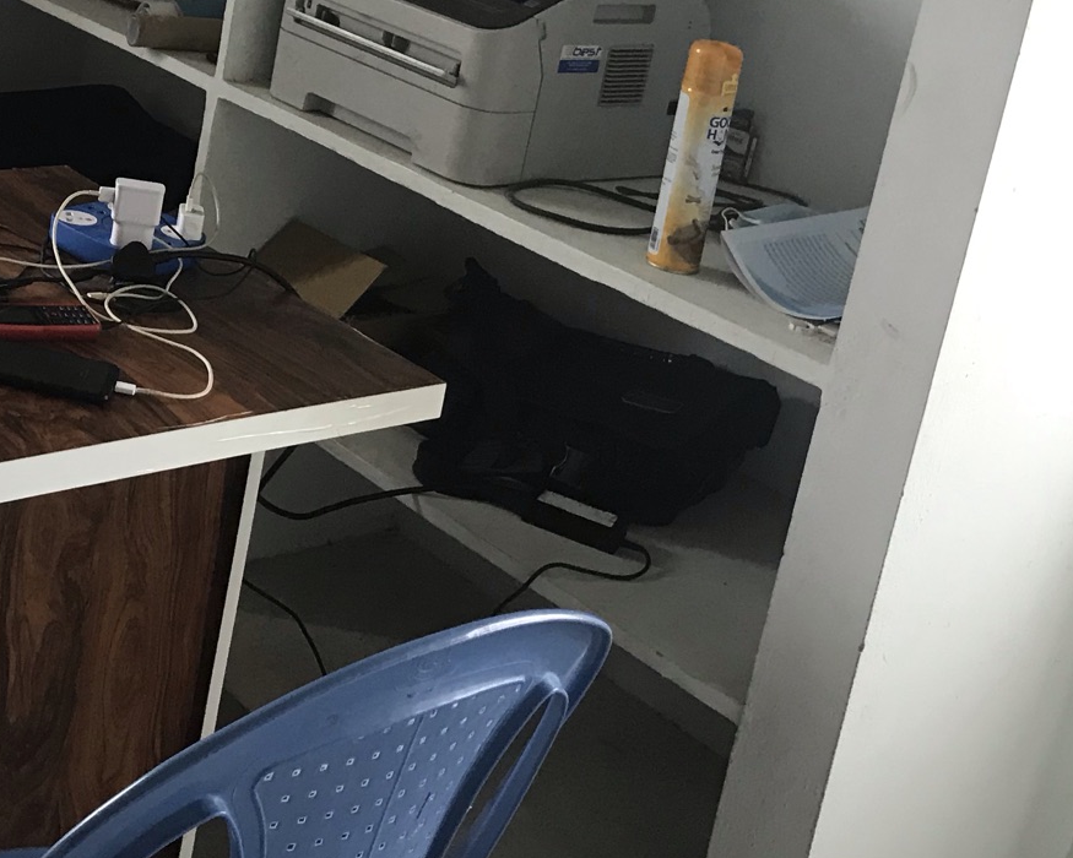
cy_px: 20
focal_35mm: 64
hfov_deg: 28.2
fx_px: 2032
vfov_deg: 23.0
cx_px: 70
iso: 40
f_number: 1.8
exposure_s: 1/20
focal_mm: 3.99
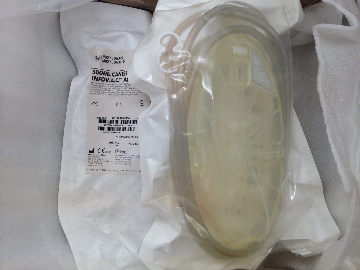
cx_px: 180
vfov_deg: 42.9
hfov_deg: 55.4
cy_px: 135
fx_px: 343
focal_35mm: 33
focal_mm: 4.12
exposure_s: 1/120
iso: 80
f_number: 2.4
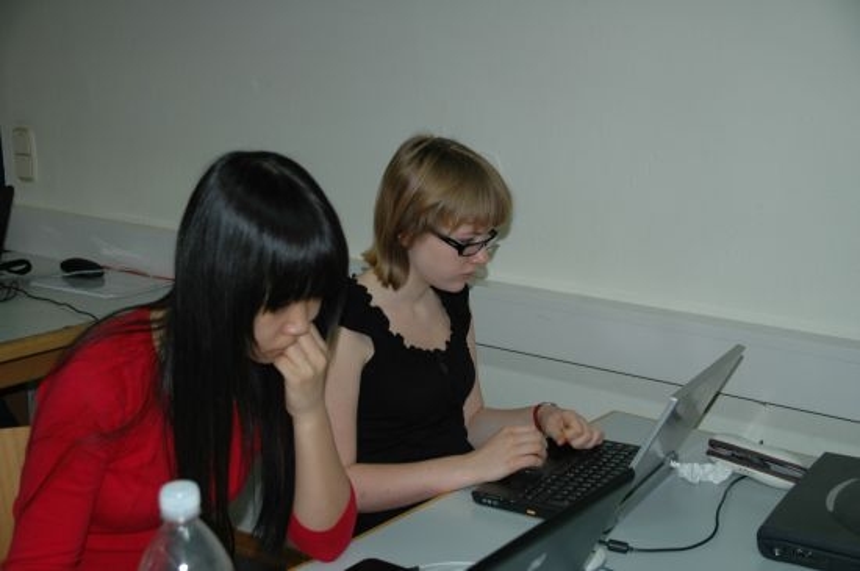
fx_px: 1109
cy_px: 286
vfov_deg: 28.9
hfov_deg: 42.4
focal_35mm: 46
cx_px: 430
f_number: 4.2
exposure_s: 1/60
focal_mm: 31
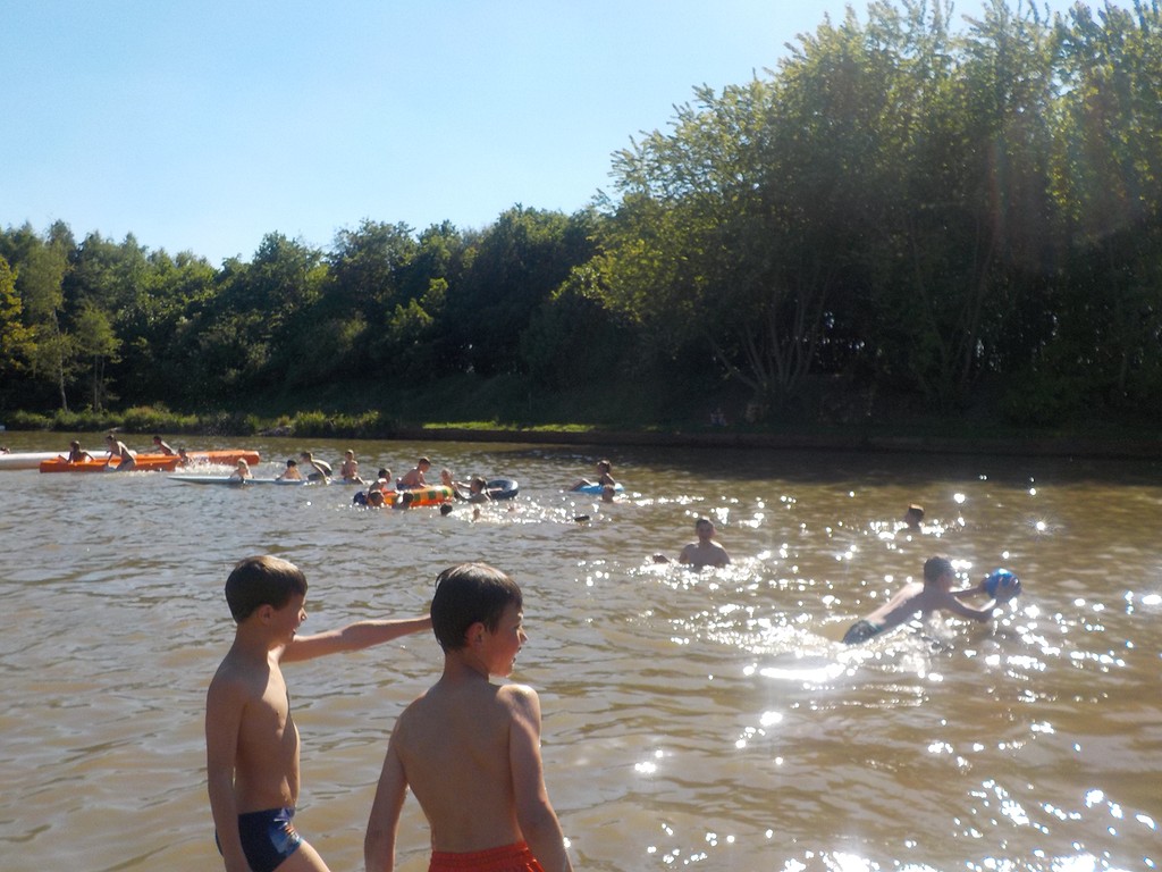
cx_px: 581
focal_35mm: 30
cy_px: 436
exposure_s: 1/1250
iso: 125
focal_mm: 4.1
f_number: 3.3
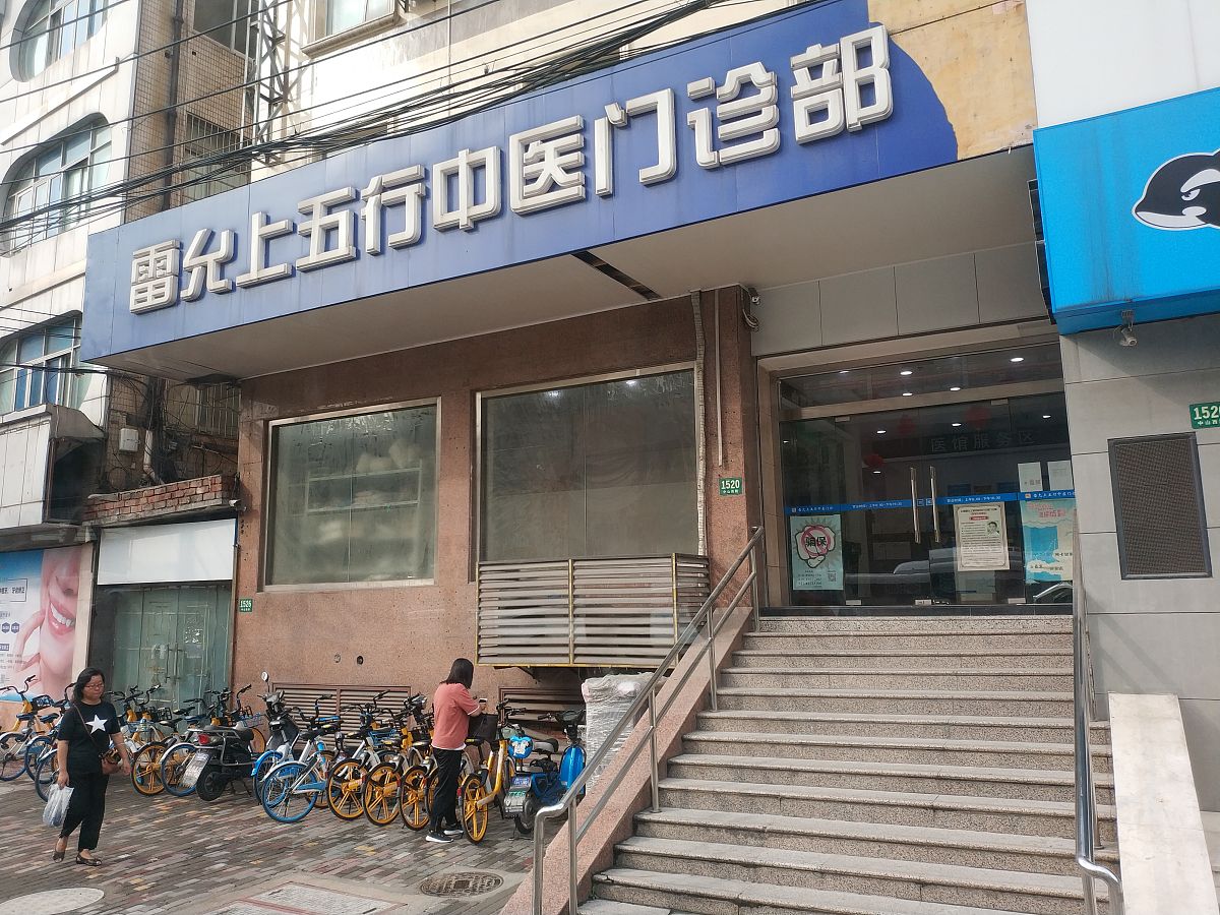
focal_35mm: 32
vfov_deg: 44.2
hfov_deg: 56.8
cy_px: 458
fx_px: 1128
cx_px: 610
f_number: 2
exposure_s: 1/292
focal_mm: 4.5
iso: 106
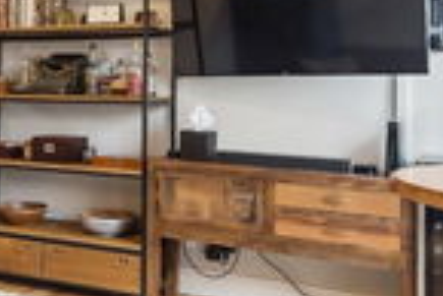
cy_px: 82
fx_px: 653
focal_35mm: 53
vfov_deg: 25.3
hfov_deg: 36.9
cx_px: 131
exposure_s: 1/8
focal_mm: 16
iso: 320
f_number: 8
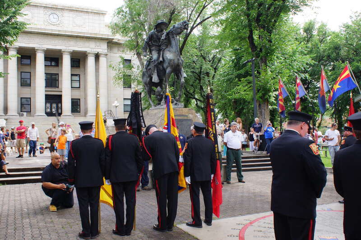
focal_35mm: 33
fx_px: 331
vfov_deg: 40.0
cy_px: 120
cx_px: 180
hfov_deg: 57.2
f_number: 8
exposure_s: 1/200
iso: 400
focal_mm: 22
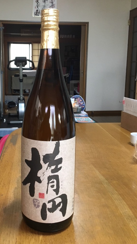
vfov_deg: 61.0
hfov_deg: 36.3
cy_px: 121
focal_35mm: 32
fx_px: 207
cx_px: 48
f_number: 2.2
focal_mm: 4.15
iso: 125
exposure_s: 1/30
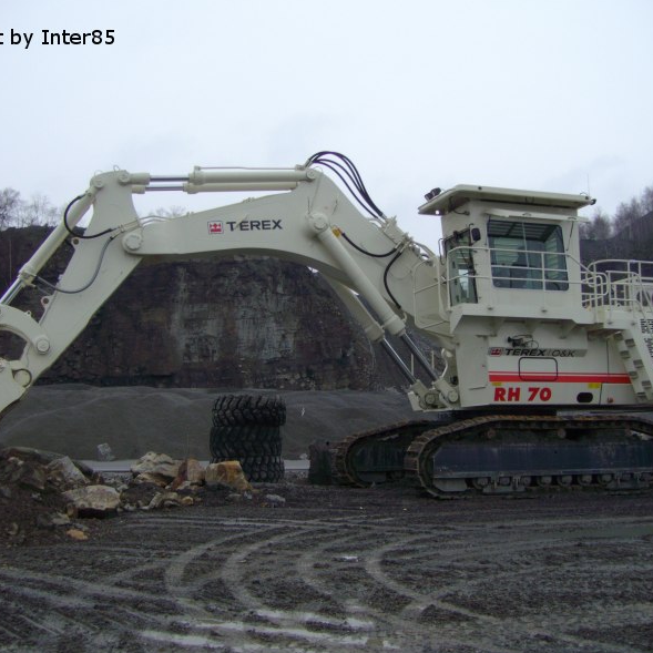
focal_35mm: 42
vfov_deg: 40.0
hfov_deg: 40.0
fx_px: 896
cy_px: 325
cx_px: 331
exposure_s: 1/116
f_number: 2.8
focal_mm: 5.8
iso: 64
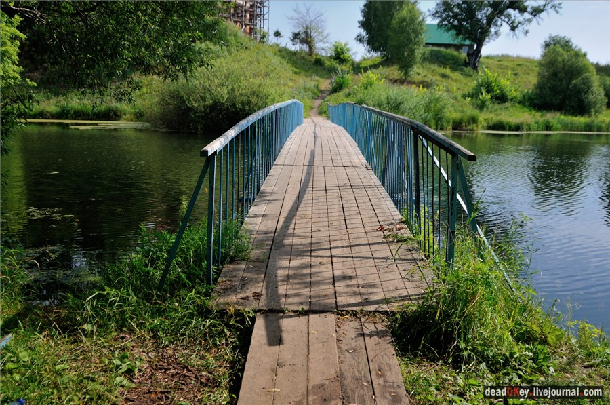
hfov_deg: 53.2
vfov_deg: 36.8
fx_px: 609
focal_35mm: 36
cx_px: 305
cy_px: 202
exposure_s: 1/1000
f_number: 5.6
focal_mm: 24
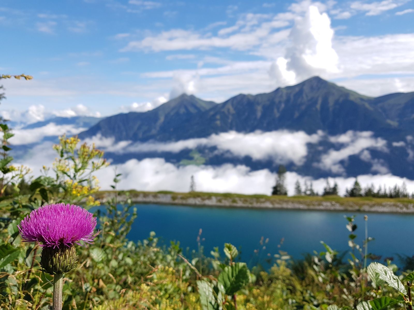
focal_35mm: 26
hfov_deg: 67.3
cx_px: 207
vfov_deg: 53.1
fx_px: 311
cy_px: 155
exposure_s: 1/1816
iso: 50
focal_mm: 4.2
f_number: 1.7
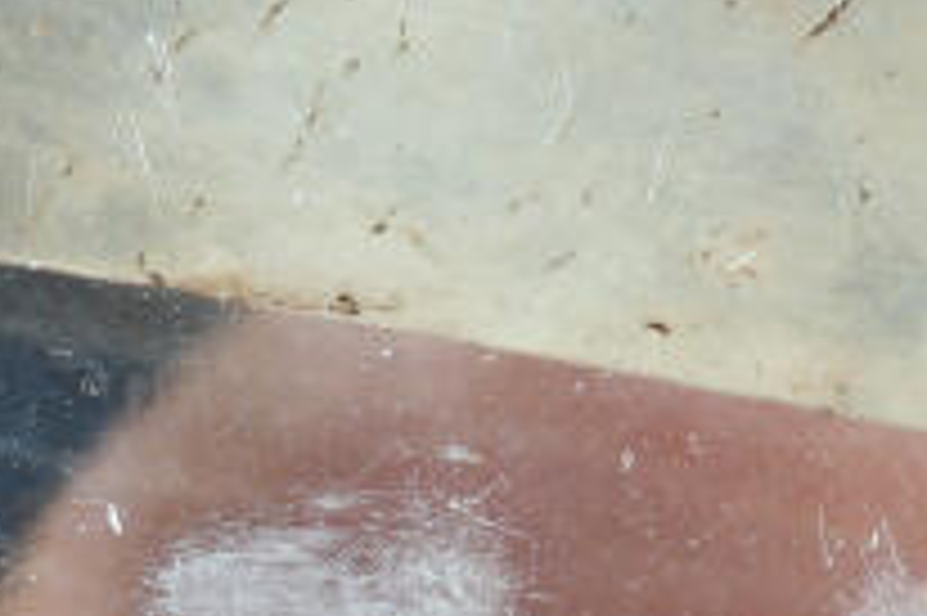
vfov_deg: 1.6
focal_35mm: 865
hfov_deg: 2.4
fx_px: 22255
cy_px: -634
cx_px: 1170
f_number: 18
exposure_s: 1/160
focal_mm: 85
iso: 100
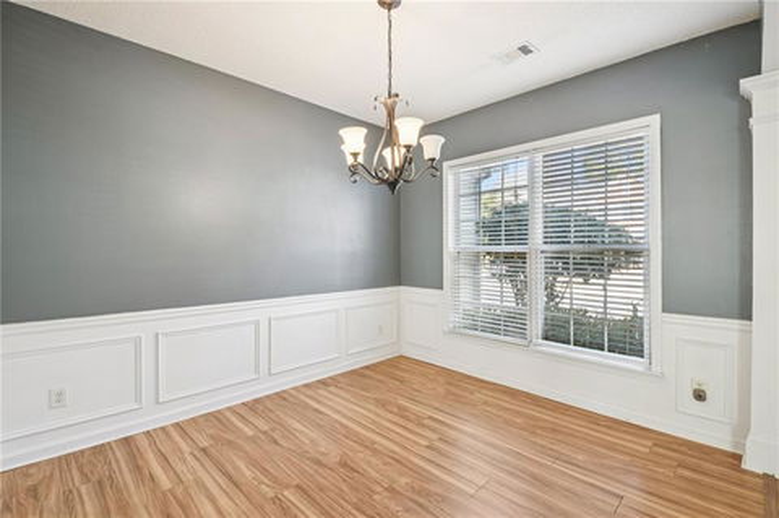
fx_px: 367
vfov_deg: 70.3
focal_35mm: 17
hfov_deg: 93.3
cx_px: 390
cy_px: 259
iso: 400
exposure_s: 1/25
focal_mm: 17
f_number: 8
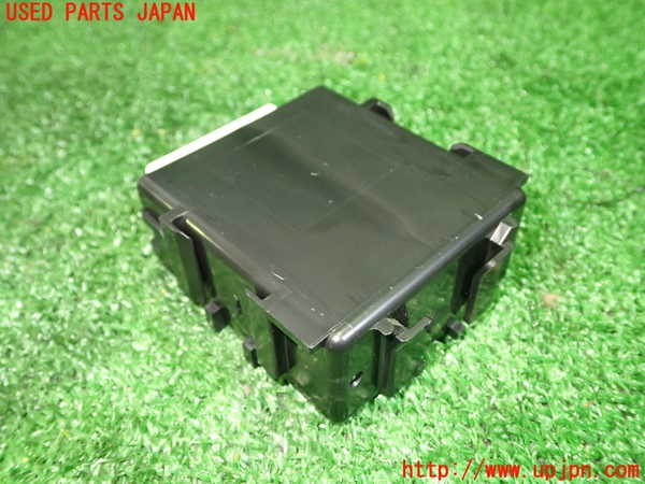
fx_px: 596
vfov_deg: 44.2
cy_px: 242
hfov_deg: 56.8
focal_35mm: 32
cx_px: 322
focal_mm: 5.79
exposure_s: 1/30
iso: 640
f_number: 2.4
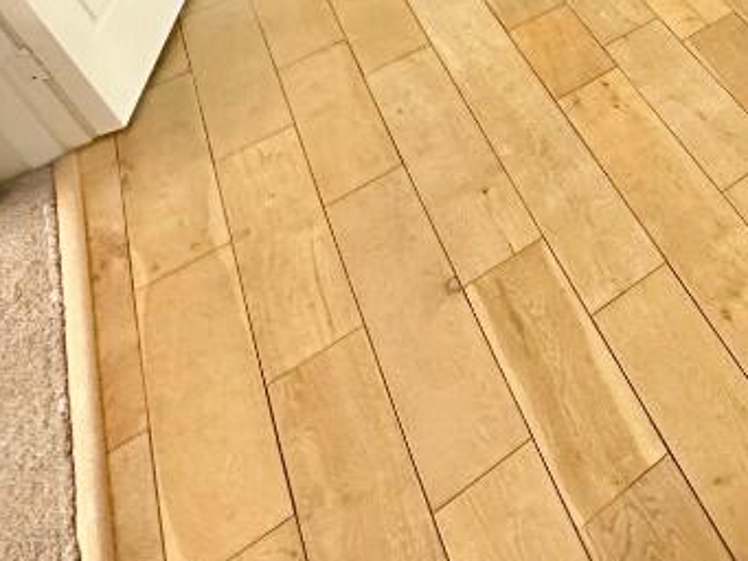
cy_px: -213
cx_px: 1068
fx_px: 908
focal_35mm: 42
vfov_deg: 27.3
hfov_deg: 30.2
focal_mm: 2.22
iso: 125
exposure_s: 1/99
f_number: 2.2
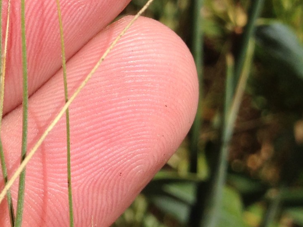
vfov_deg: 15.9
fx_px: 805
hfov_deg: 19.8
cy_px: 26
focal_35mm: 92
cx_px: -75
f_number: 2.4
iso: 50
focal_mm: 4.12
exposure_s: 1/1869
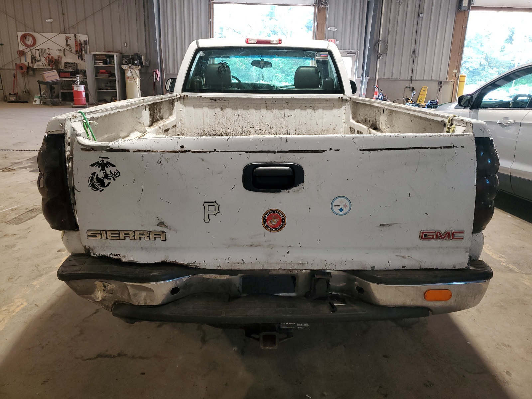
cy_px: 200
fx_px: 400
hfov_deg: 67.3
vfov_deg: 53.1
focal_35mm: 26
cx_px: 266
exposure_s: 1/60.2
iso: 77
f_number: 1.5
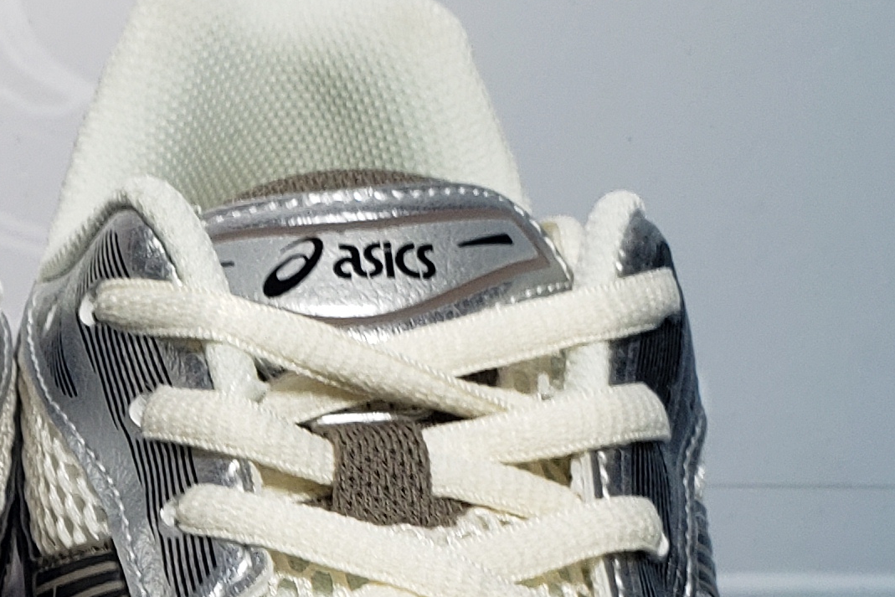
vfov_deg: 12.9
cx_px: -159
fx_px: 2536
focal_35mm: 102
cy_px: 826
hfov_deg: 19.0
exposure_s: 1/226
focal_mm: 4.3
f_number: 2.4
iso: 50
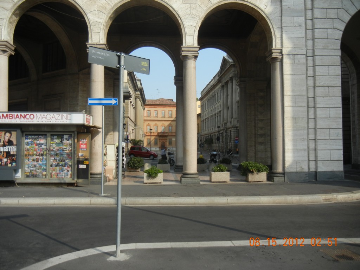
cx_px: 180
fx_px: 312
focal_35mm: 30
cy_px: 135
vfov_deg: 46.8
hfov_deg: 60.0
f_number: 7
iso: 160
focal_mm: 5.4
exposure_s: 1/277
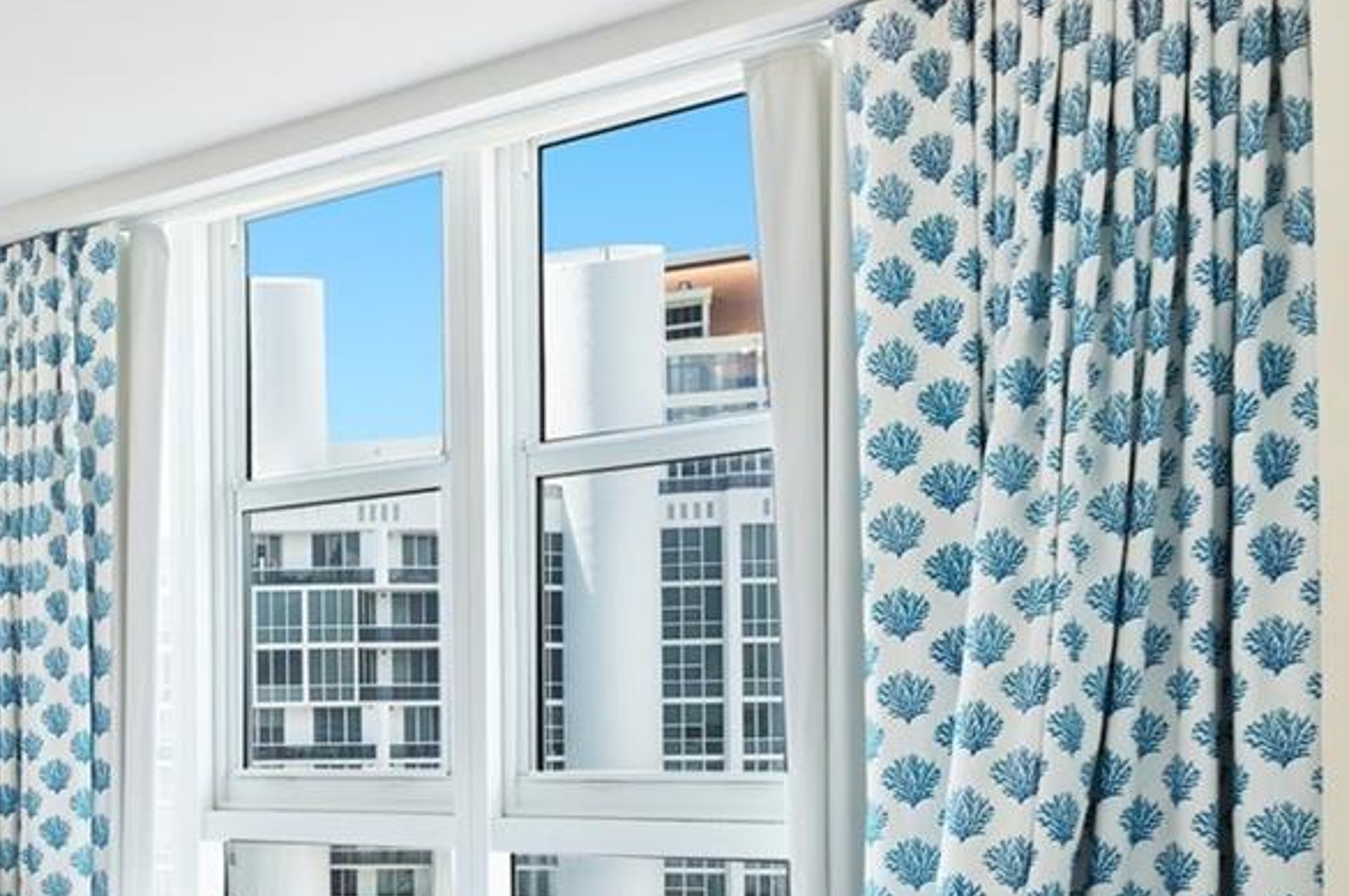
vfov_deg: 31.0
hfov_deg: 38.3
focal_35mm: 41
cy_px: 821
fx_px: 1535
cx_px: -175
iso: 200
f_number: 8
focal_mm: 15
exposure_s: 1/5
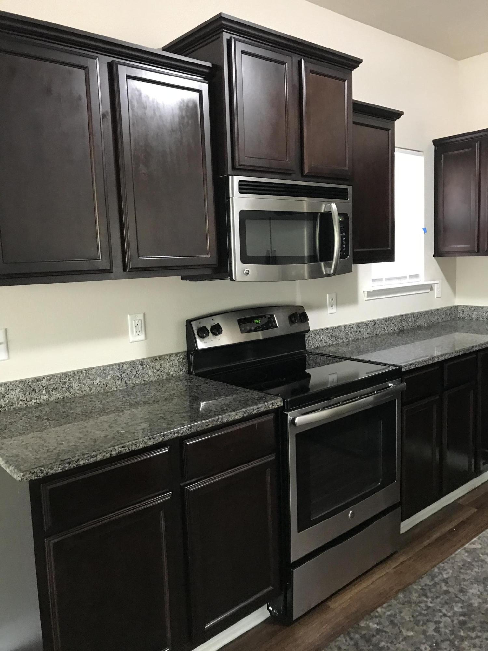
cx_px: 244
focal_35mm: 28
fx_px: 526
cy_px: 326
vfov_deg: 63.4
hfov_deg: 49.7
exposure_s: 1/11
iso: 100
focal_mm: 3.99
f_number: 1.8
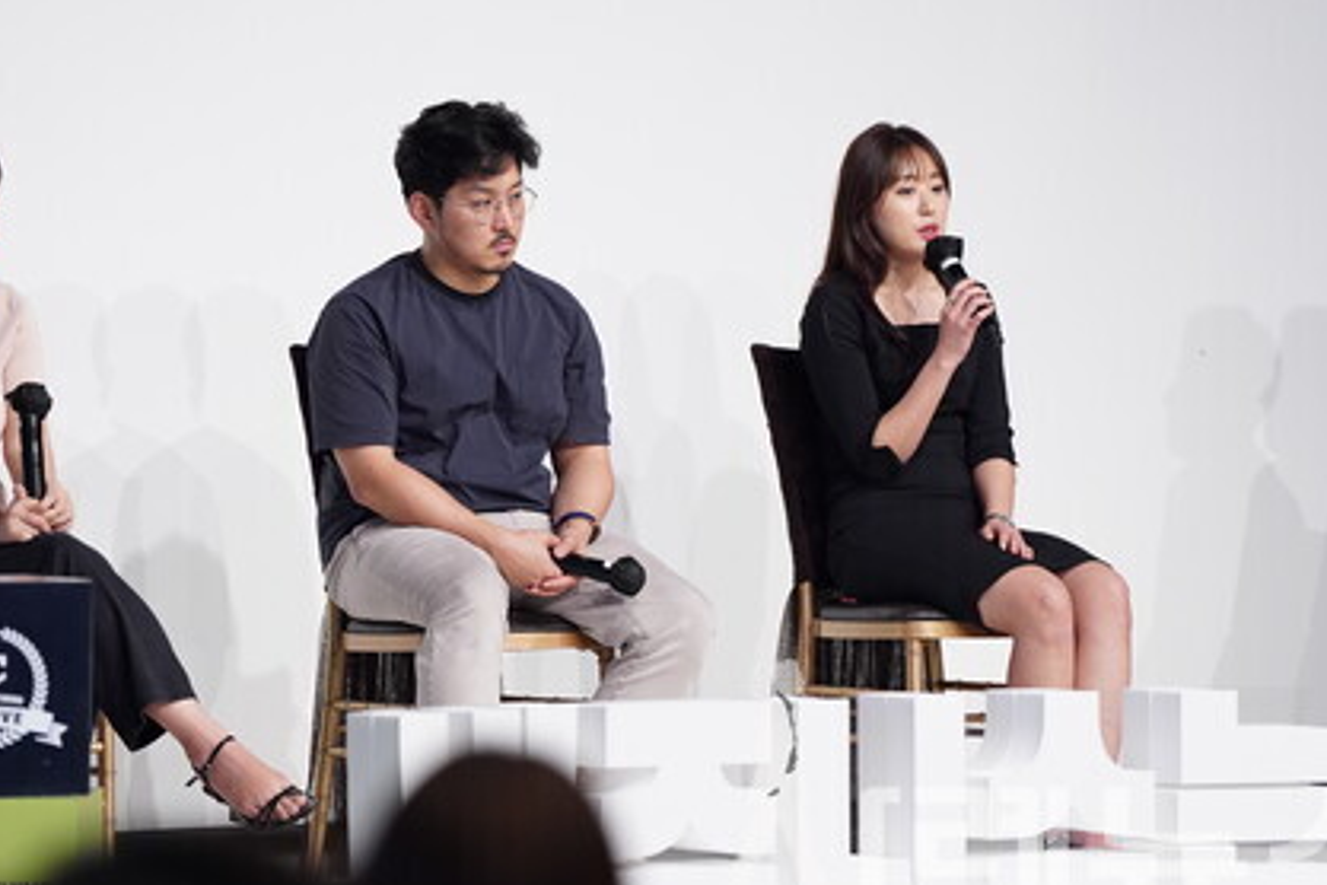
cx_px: 512
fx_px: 7961
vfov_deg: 6.4
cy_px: 347
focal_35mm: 216
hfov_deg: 9.5
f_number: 2.8
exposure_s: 1/400
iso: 3200
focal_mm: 150
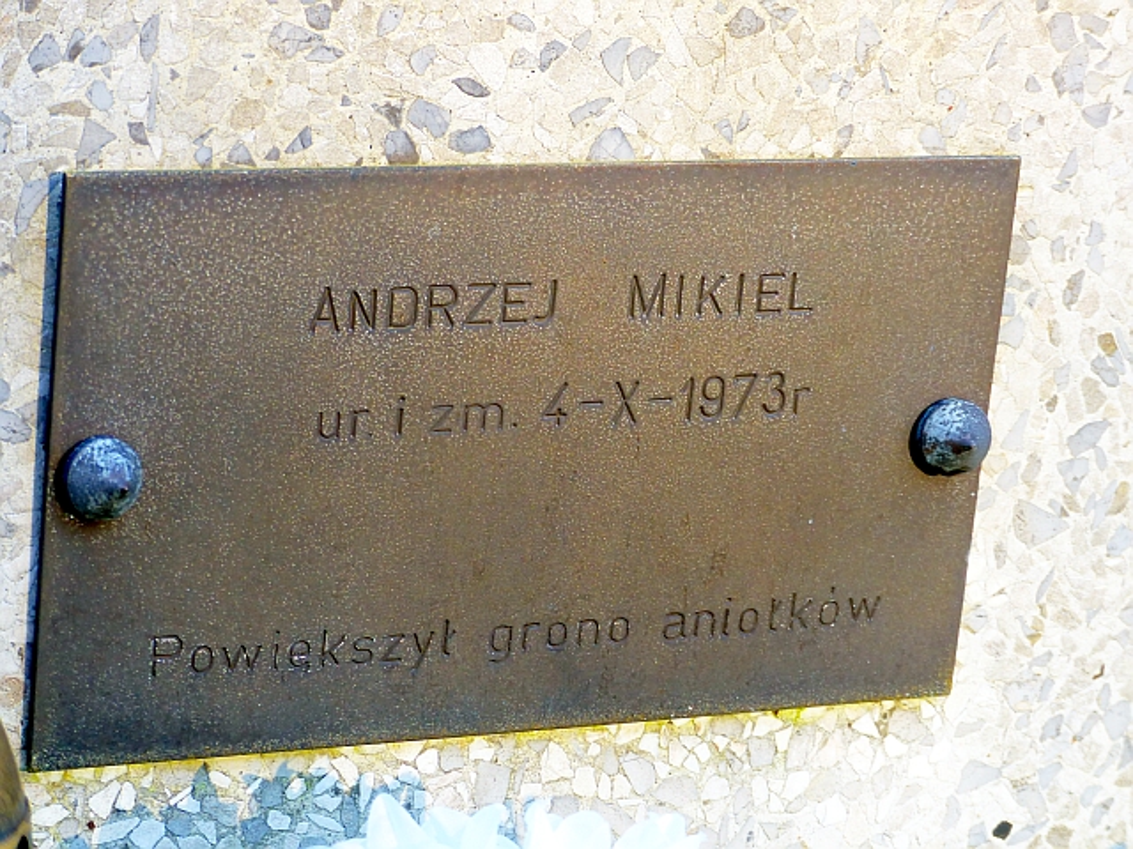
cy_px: 424
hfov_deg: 14.8
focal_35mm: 133
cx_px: 566
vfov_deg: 11.1
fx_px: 4353
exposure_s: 1/100
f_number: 2.8
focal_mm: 23.9
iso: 100
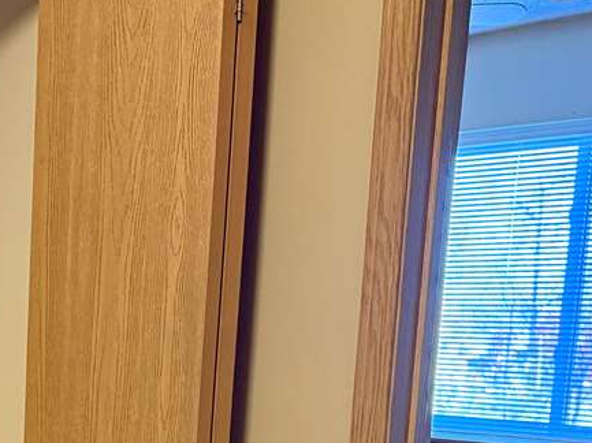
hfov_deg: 24.7
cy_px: 539
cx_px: -127
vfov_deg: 19.4
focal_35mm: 71
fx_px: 1213
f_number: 1.78
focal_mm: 6.76
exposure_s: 1/60
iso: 400
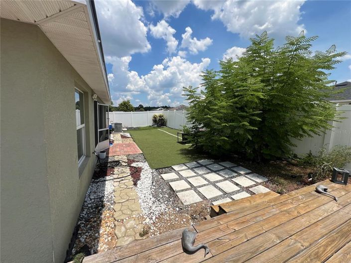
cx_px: 176
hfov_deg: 106.2
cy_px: 132
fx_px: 132
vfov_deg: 89.9
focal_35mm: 13
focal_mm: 1.57
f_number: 1.8
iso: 32
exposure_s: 1/2273
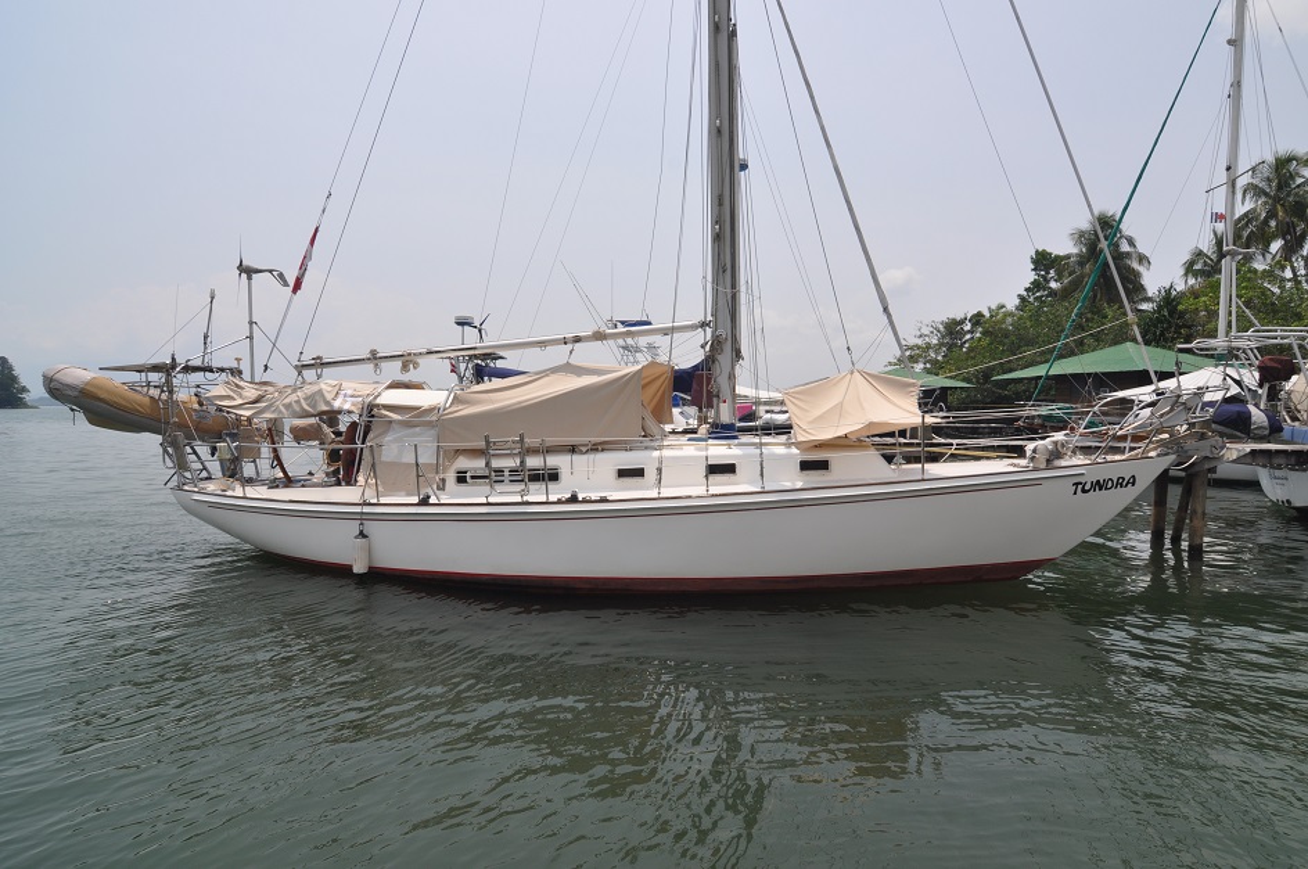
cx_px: 654
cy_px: 434
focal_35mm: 18
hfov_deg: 90.1
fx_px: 653
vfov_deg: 67.2
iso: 200
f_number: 10
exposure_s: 1/400
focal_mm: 12
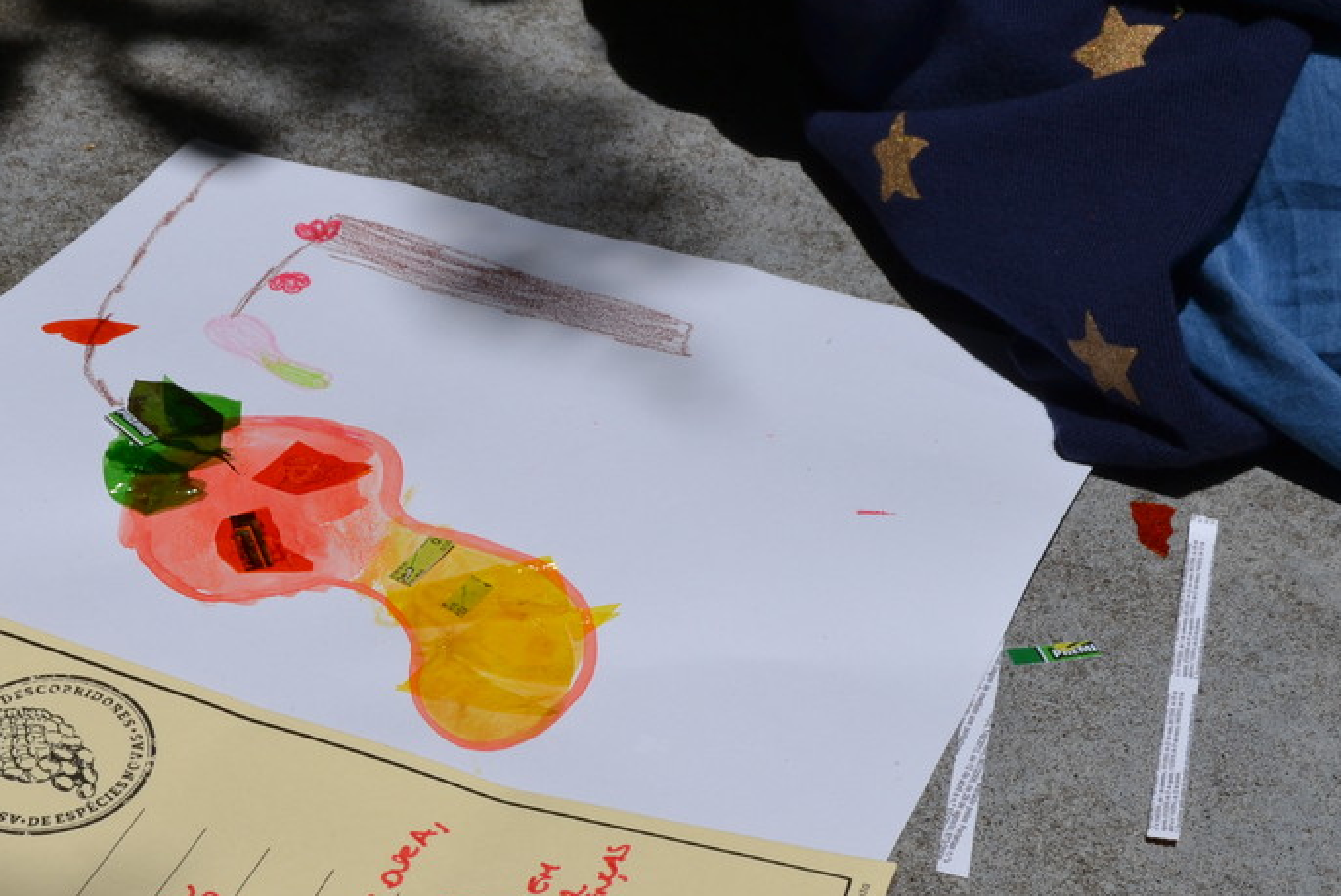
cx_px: 375
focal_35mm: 84
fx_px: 3130
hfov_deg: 24.0
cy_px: 702
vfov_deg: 16.2
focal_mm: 30
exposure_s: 1/500
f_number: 11
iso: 100
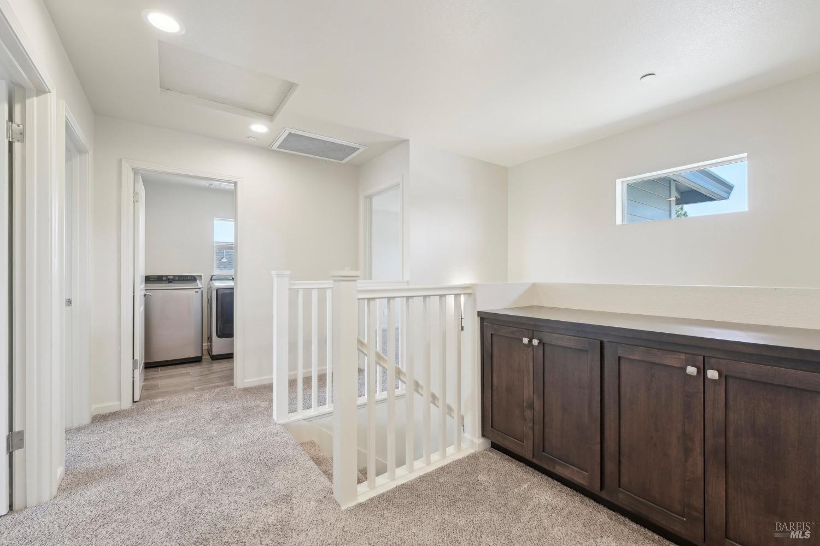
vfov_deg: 81.2
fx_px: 319
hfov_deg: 104.3
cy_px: 273
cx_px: 410
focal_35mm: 14
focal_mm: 14
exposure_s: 1/13
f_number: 8
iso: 400
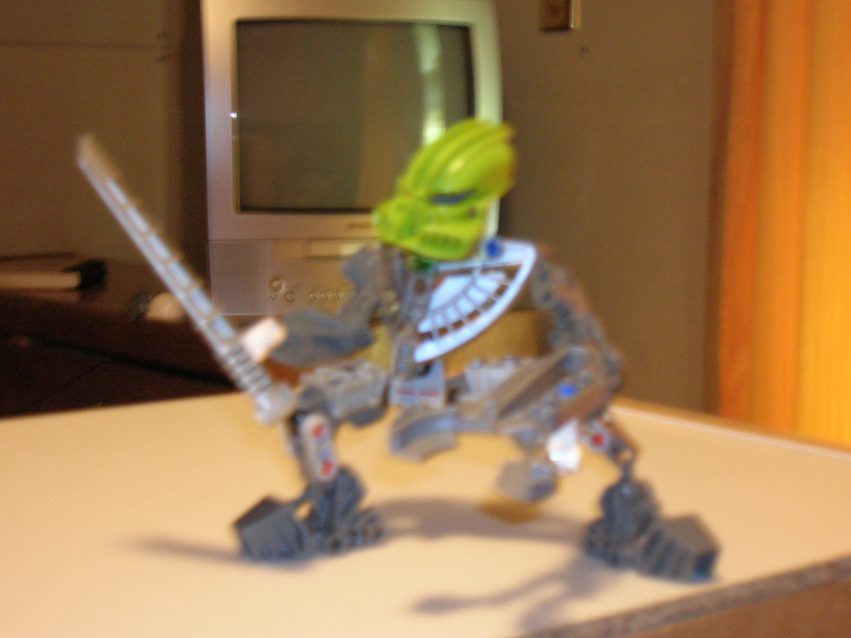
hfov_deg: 29.4
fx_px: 1623
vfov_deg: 22.3
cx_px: 426
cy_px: 319
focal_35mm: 66
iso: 200
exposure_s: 1/2.9
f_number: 3.8
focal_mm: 11
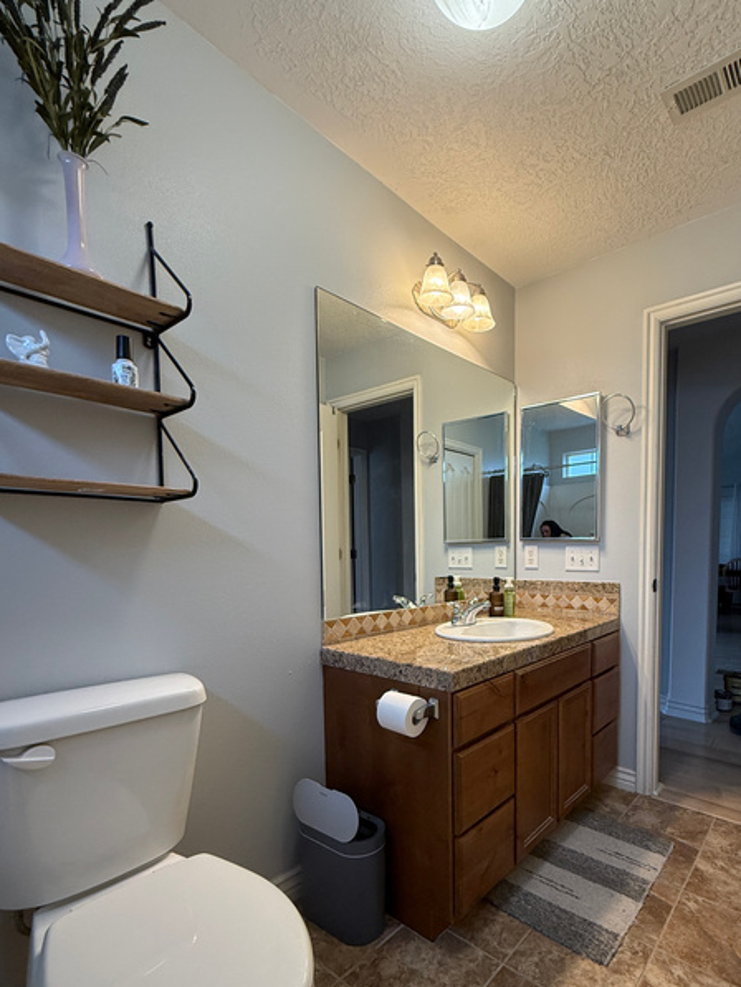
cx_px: 443
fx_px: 514
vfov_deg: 86.9
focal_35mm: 18
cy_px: 579
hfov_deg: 70.9
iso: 200
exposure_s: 1/120
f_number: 2.2
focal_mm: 2.22
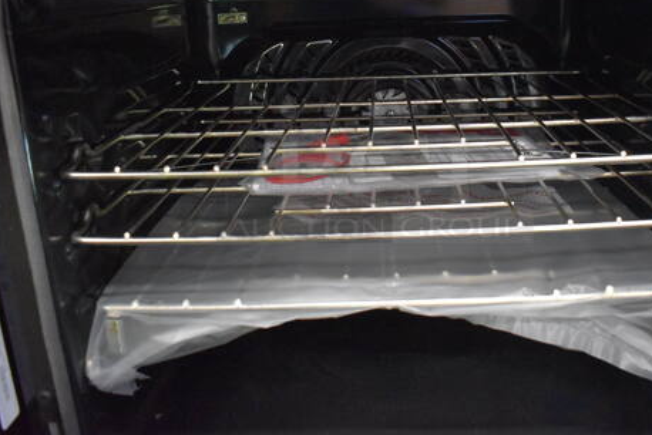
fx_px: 652
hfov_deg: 52.9
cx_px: 376
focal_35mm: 36
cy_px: 168
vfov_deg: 36.7
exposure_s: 1/125
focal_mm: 18
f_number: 3.5
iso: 5600
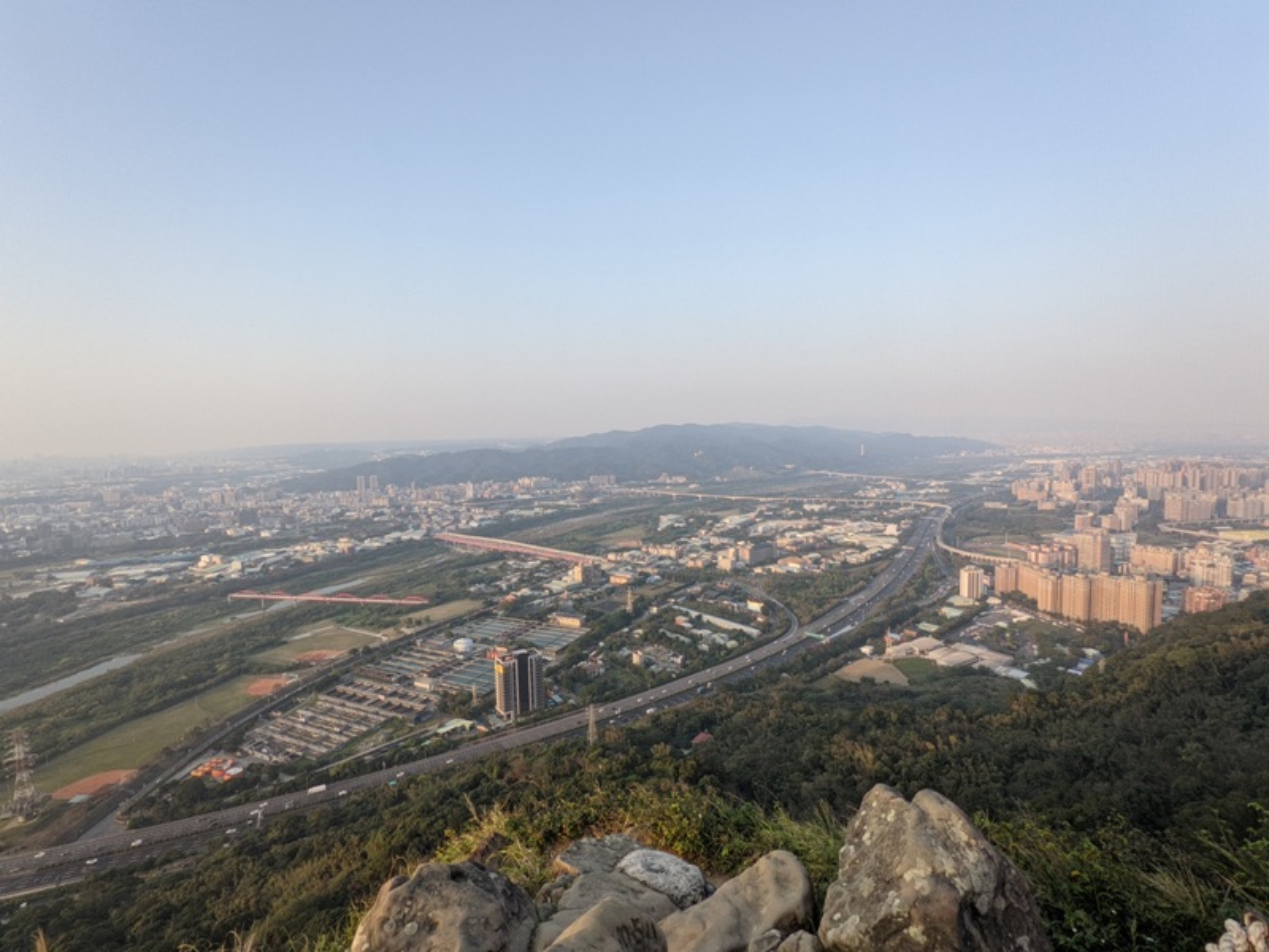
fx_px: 587
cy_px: 476
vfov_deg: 78.1
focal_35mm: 16
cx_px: 634
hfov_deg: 94.5
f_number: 2.2
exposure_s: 1/313
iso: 46
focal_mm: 2.22
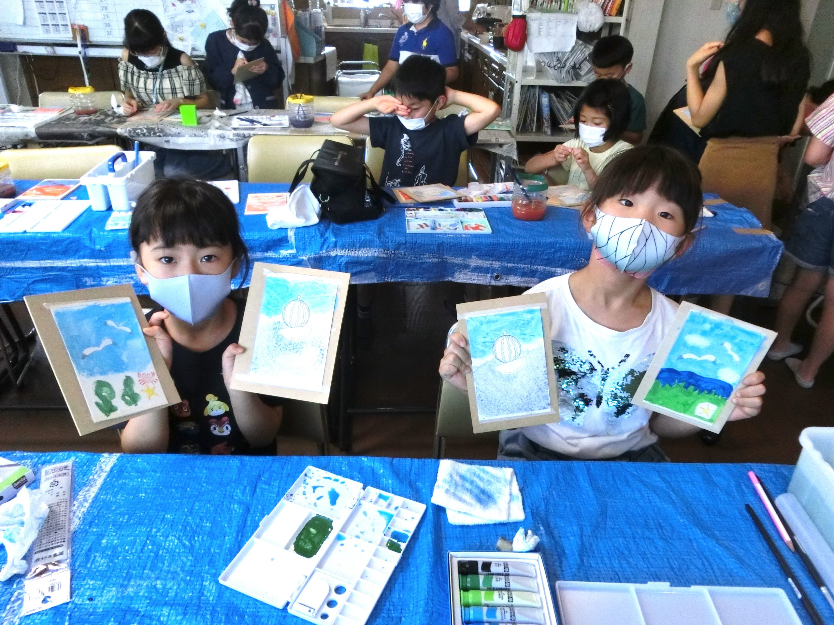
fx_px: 602
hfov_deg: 69.4
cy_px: 312
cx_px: 417
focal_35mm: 25
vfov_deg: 54.9
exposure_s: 1/250
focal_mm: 4.5
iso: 640
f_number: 3.5
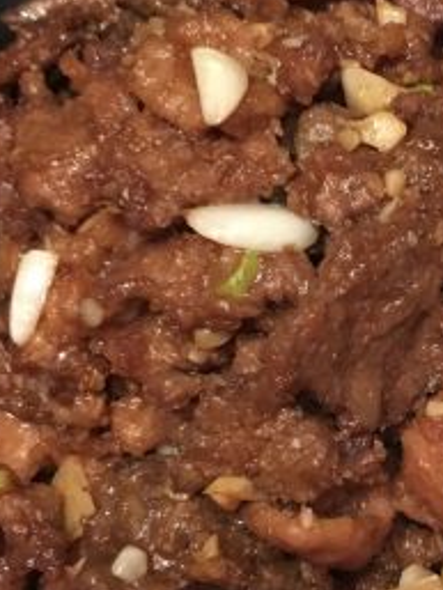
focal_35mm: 79
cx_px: 345
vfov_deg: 24.7
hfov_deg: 18.5
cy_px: 275
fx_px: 1347
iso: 250
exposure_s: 1/17
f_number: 2.2
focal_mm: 4.15
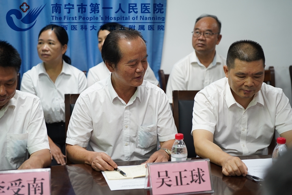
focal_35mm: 70
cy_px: 98
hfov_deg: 28.8
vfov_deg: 19.5
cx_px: 146
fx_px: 568
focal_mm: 70
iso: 800
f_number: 3.2
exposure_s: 1/50
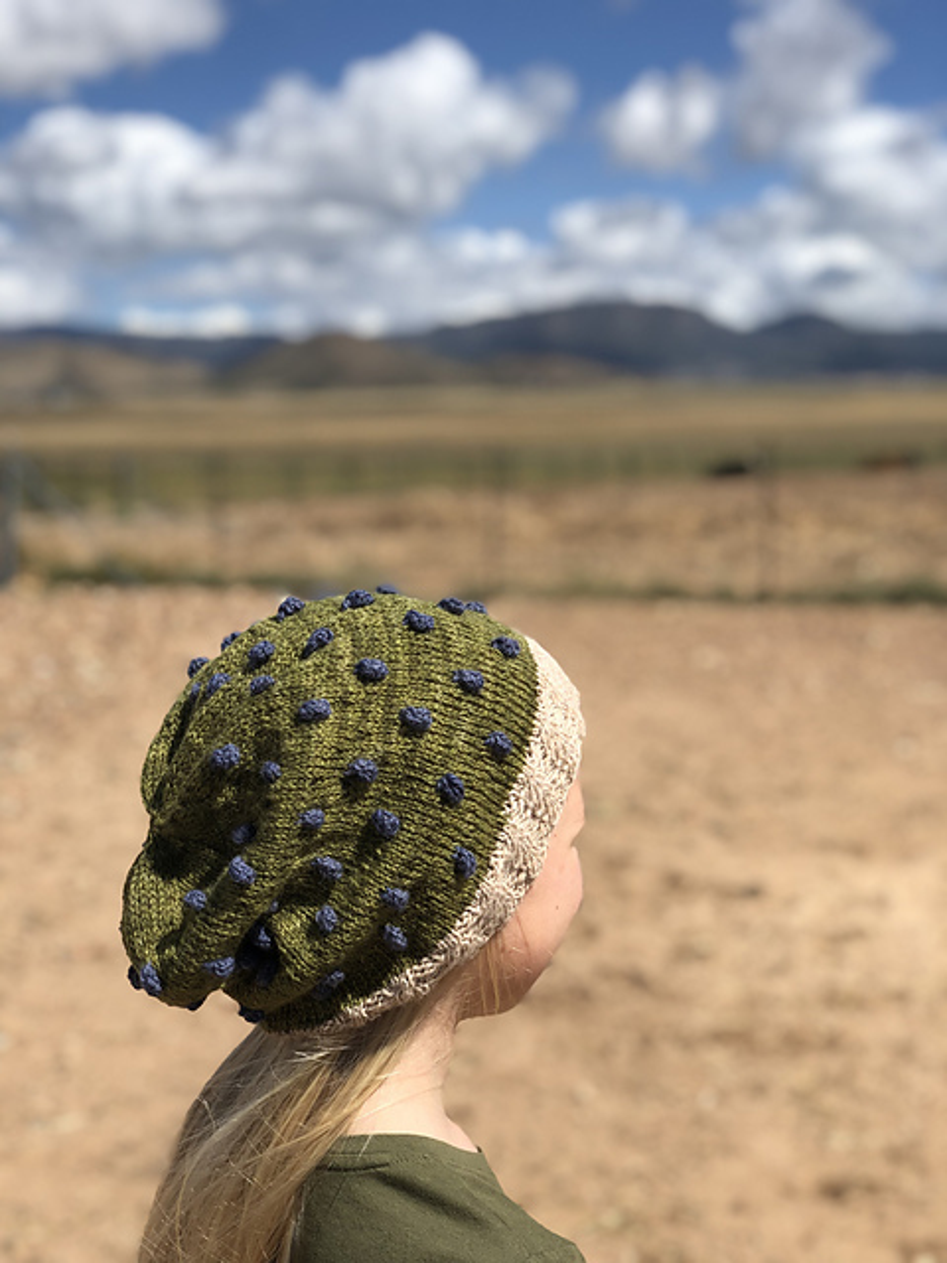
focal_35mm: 52
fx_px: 1897
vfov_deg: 36.8
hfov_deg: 28.0
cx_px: 474
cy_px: 632
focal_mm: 6
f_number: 2.4
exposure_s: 1/1567
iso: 16
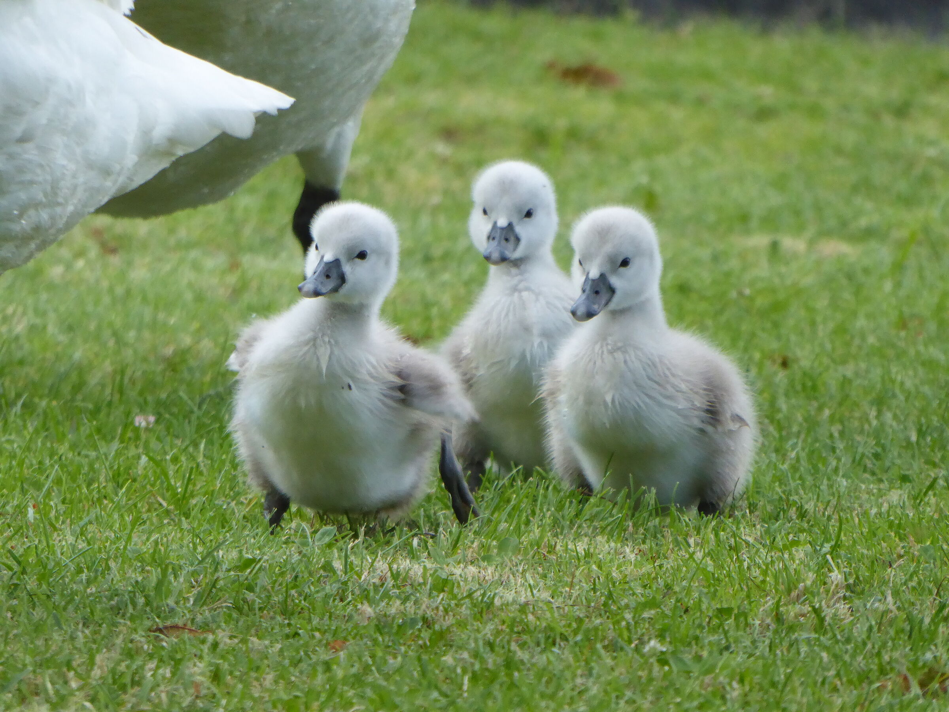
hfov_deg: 2.8
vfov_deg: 2.1
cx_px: 474
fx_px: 19465
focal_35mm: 710
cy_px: 356
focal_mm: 114.4
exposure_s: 1/500
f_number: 6.2
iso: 640
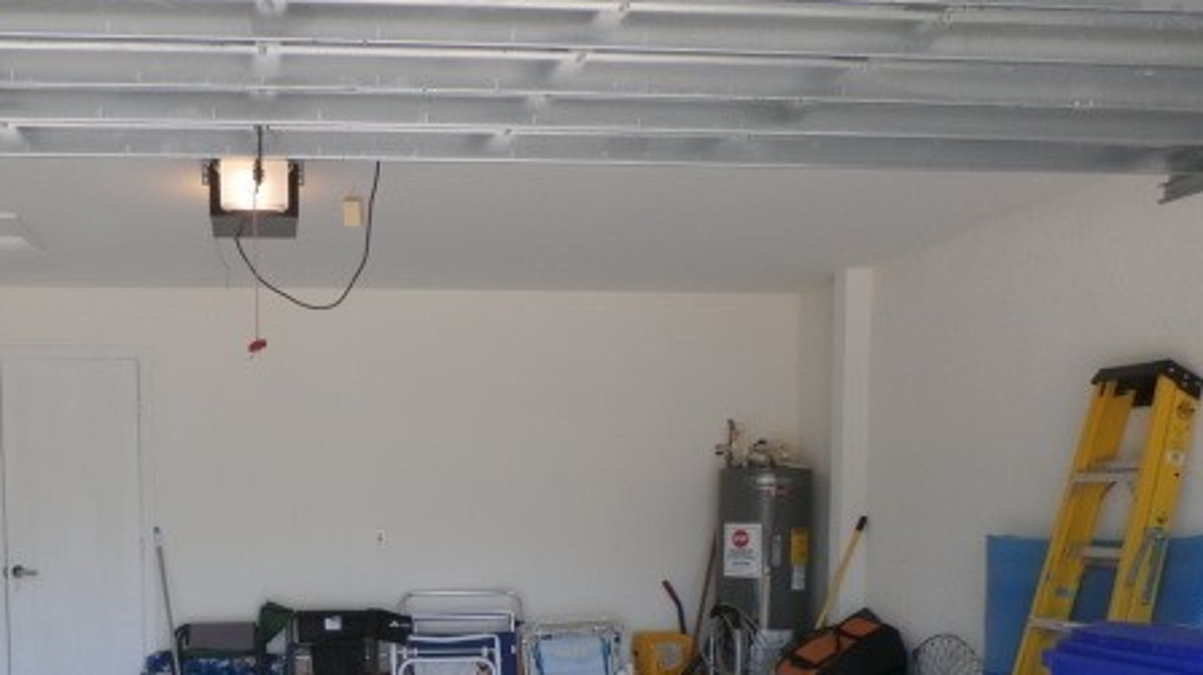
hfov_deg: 50.2
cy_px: 613
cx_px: 353
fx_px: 1244
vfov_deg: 29.1
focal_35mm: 39
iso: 100
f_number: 3
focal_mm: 4.5
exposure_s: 1/160
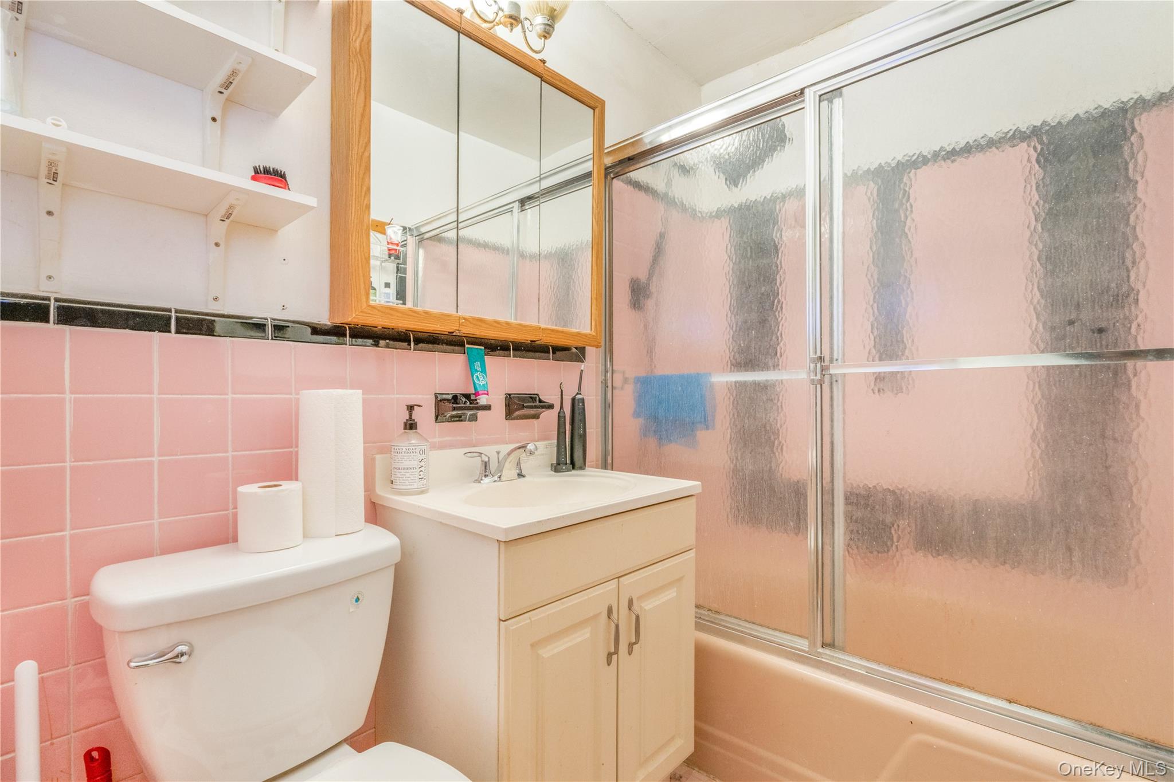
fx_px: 456
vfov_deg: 81.2
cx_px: 587
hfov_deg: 104.3
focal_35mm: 14
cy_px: 391
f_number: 10
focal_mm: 14
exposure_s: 1/3
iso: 2500
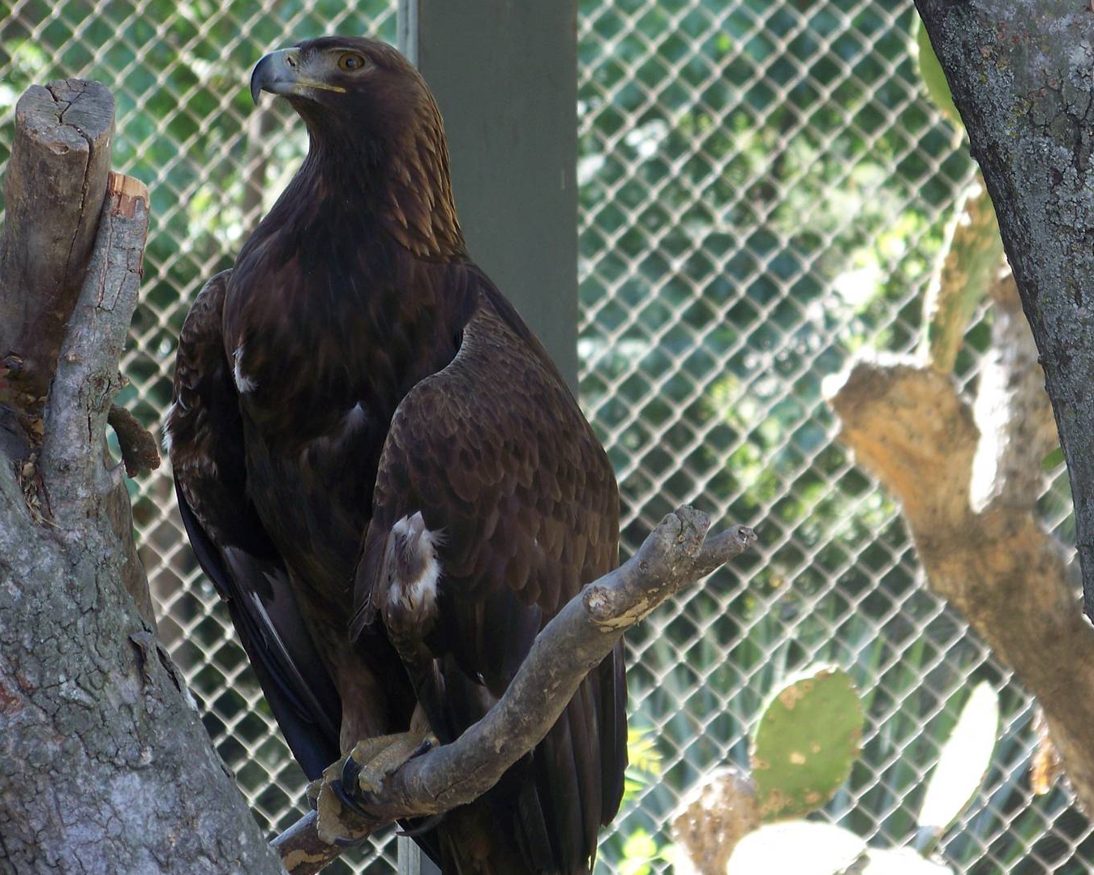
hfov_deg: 8.0
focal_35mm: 242
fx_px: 7835
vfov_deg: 6.4
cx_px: 556
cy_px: 443
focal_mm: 33.3
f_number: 3.6
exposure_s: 1/50
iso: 64
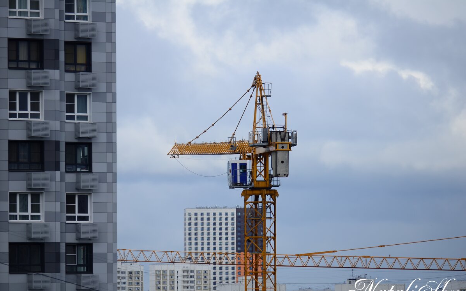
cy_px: 153
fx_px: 4471
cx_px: 233
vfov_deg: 3.7
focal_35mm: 352
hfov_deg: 6.0
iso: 160
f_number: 5.6
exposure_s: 1/800
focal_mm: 230
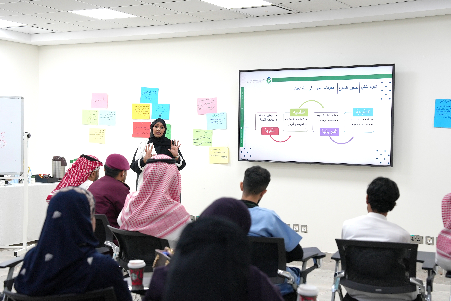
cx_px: 226
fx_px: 727
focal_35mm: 58
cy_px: 150
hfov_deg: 34.5
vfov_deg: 23.4
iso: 1250
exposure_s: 1/160
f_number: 4
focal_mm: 58
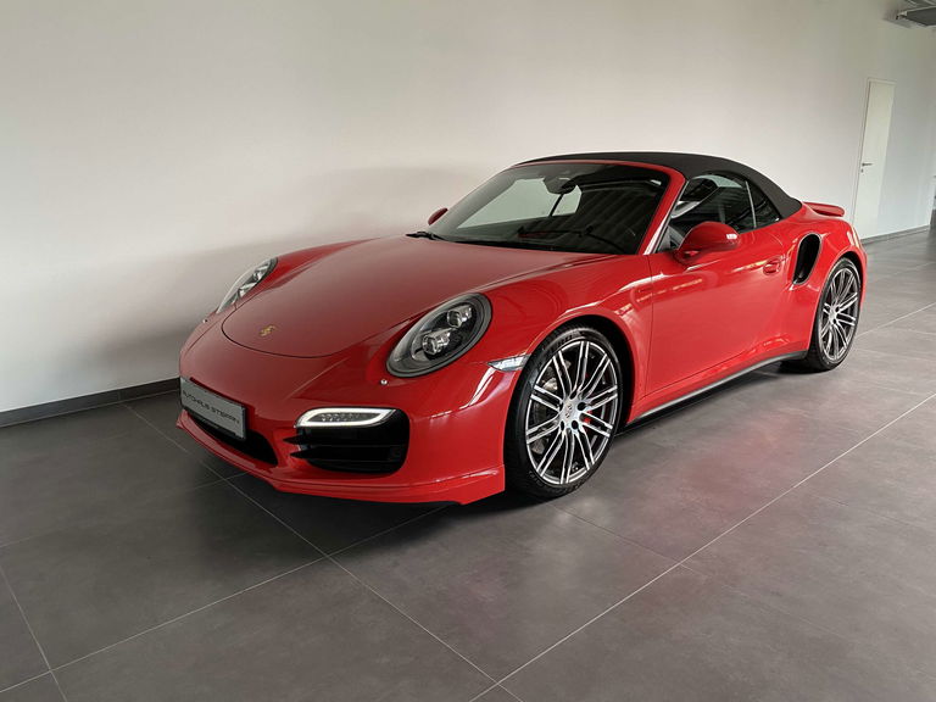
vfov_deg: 53.1
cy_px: 351
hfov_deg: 67.3
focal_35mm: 26
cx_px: 468
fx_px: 703
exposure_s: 1/65
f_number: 1.8
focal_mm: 4.25
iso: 125
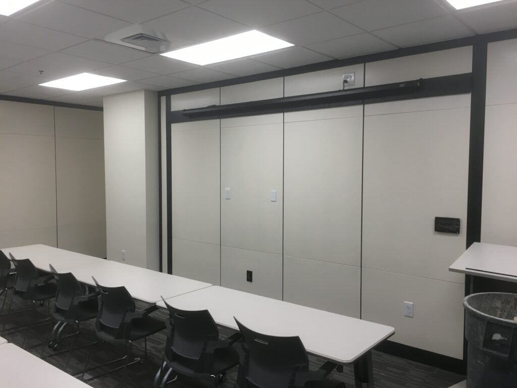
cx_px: 258
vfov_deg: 48.2
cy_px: 194
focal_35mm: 29
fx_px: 433
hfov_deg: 61.7
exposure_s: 1/30
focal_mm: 4.15
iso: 25
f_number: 2.2
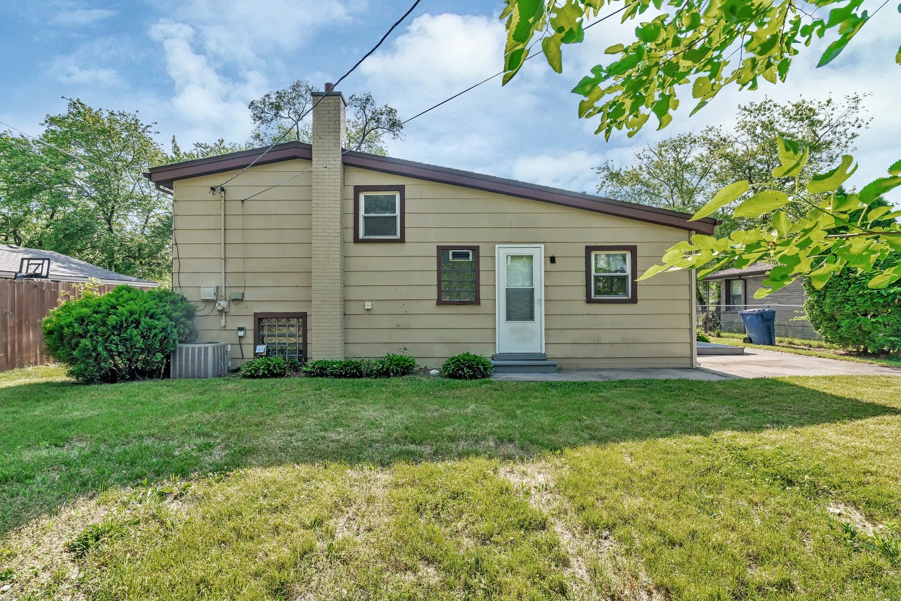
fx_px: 400
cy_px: 300
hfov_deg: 96.7
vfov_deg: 73.8
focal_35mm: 16
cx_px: 450
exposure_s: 1/160
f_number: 9
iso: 500
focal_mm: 16
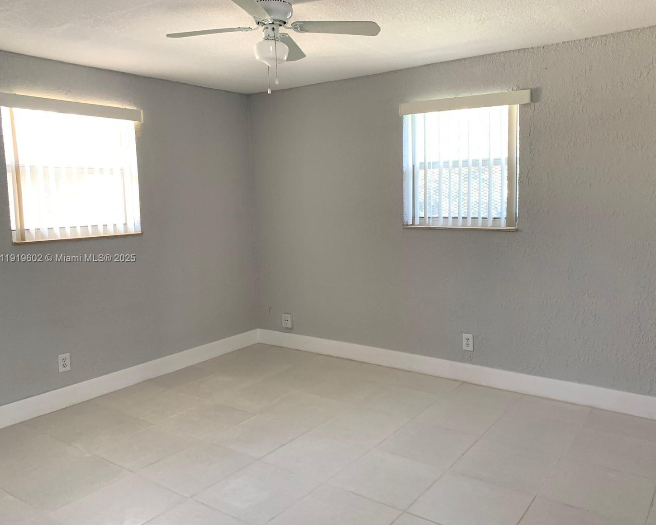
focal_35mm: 28
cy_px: 259
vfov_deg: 51.5
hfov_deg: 62.1
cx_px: 353
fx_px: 544
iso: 125
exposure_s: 1/60
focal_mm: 4.25
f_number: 1.8
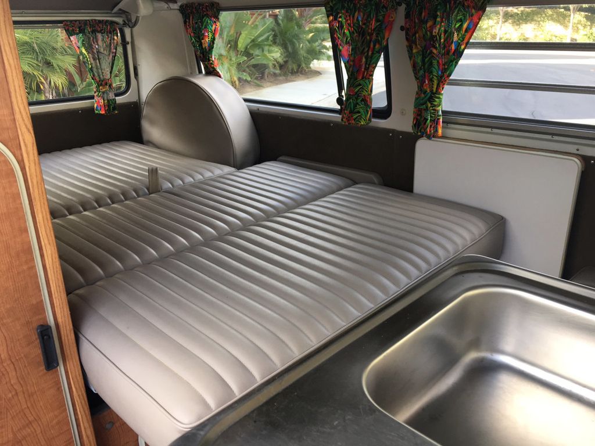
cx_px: 298
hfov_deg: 61.7
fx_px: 498
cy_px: 223
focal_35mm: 29
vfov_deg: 48.2
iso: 40
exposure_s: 1/120
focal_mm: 4.15
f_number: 2.2
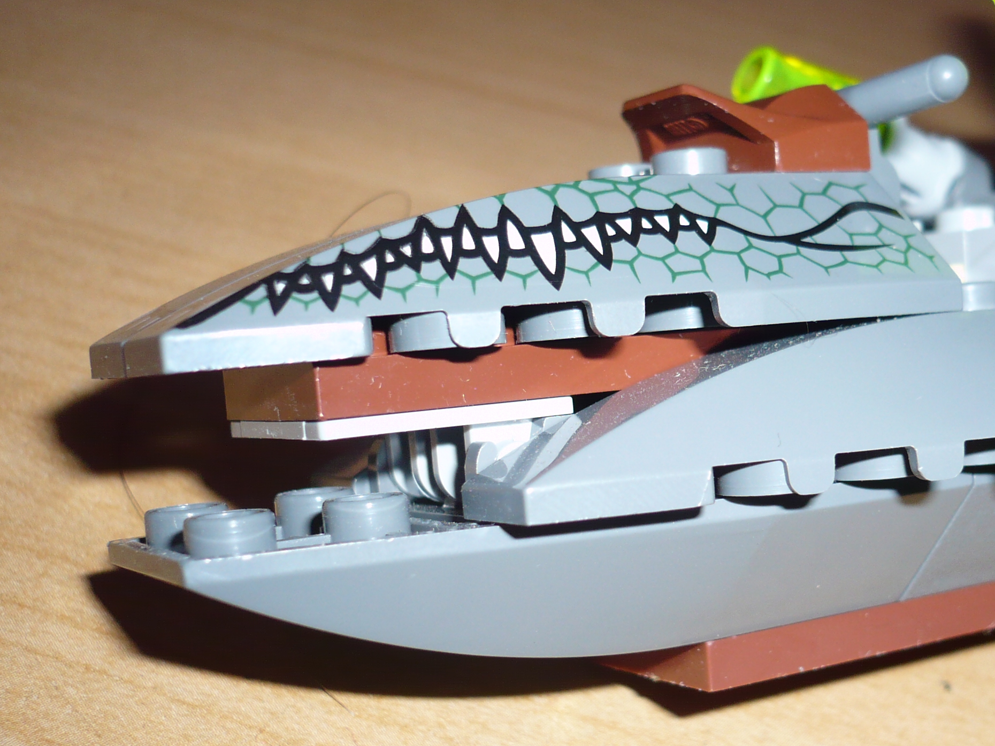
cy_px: 488
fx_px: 1523
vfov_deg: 27.4
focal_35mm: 53
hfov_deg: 35.8
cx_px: 660
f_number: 2.8
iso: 100
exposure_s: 1/30
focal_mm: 5.8
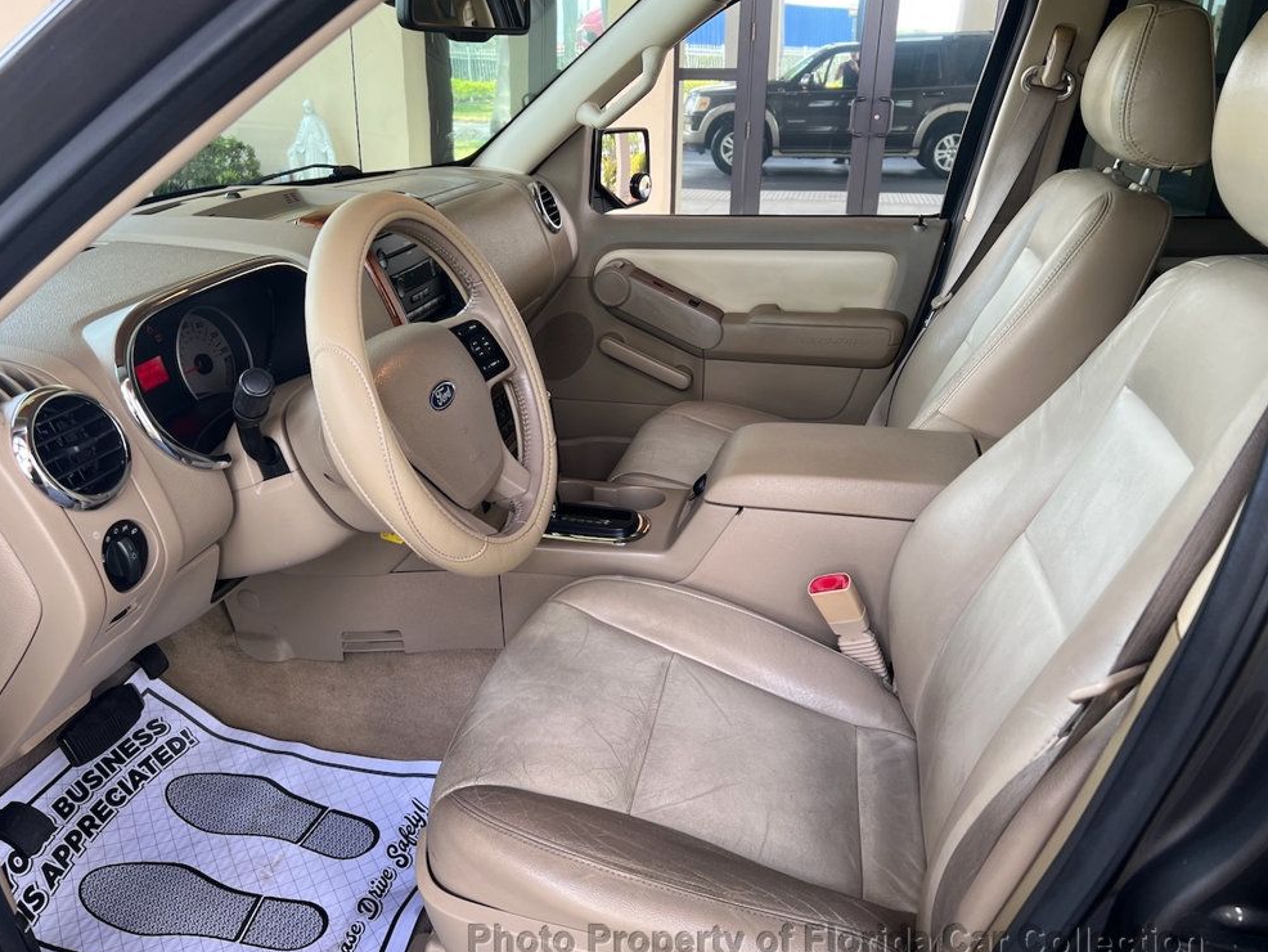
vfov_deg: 51.4
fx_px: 989
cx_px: 611
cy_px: 490
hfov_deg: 65.3
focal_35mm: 27
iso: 32
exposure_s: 1/121
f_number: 1.5
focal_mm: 5.7
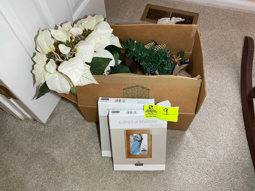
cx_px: 128
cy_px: 96
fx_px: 214
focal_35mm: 29
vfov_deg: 48.2
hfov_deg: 61.7
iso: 64
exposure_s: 1/60
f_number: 1.8
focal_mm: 3
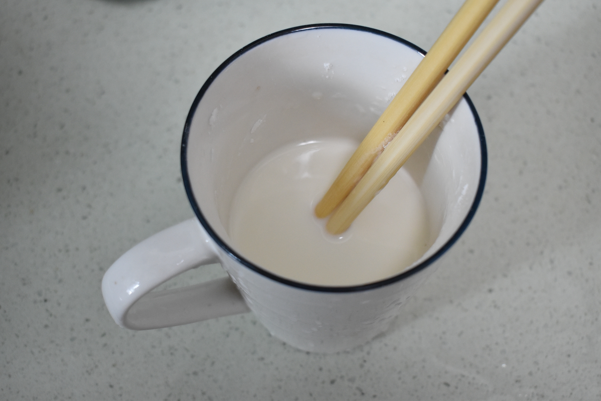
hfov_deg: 37.9
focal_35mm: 52
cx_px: 300
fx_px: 876
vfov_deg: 25.8
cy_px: 200
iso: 1800
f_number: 5
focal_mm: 35
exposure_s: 1/60
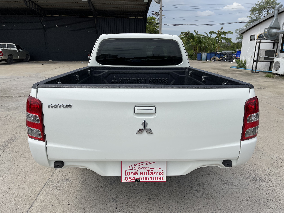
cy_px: 106
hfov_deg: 67.3
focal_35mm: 26
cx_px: 142
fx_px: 213
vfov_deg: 53.1
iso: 32
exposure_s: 1/7407
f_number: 1.6
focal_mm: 5.1
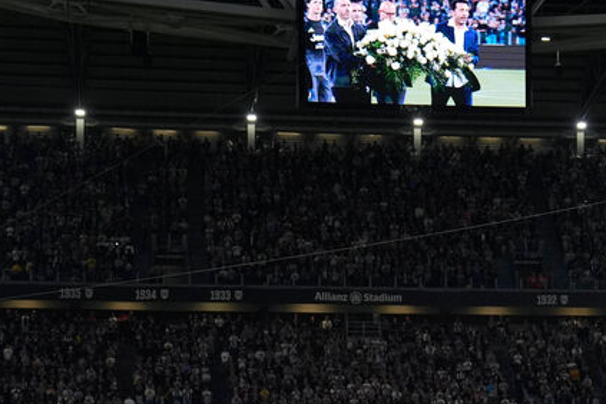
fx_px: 2171
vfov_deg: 10.6
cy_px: 347
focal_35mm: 129
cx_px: 494
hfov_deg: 15.8
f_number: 3.5
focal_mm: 70
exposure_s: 1/1250
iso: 2000
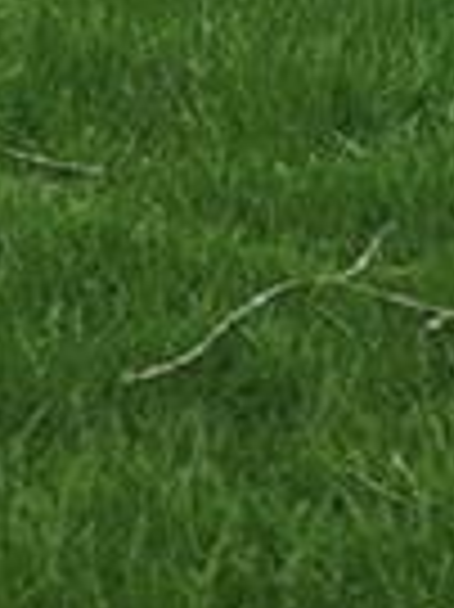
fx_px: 7199
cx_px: -13
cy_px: -991
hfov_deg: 3.6
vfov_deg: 4.7
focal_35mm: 411
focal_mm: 9
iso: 50
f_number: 2.4
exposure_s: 1/934
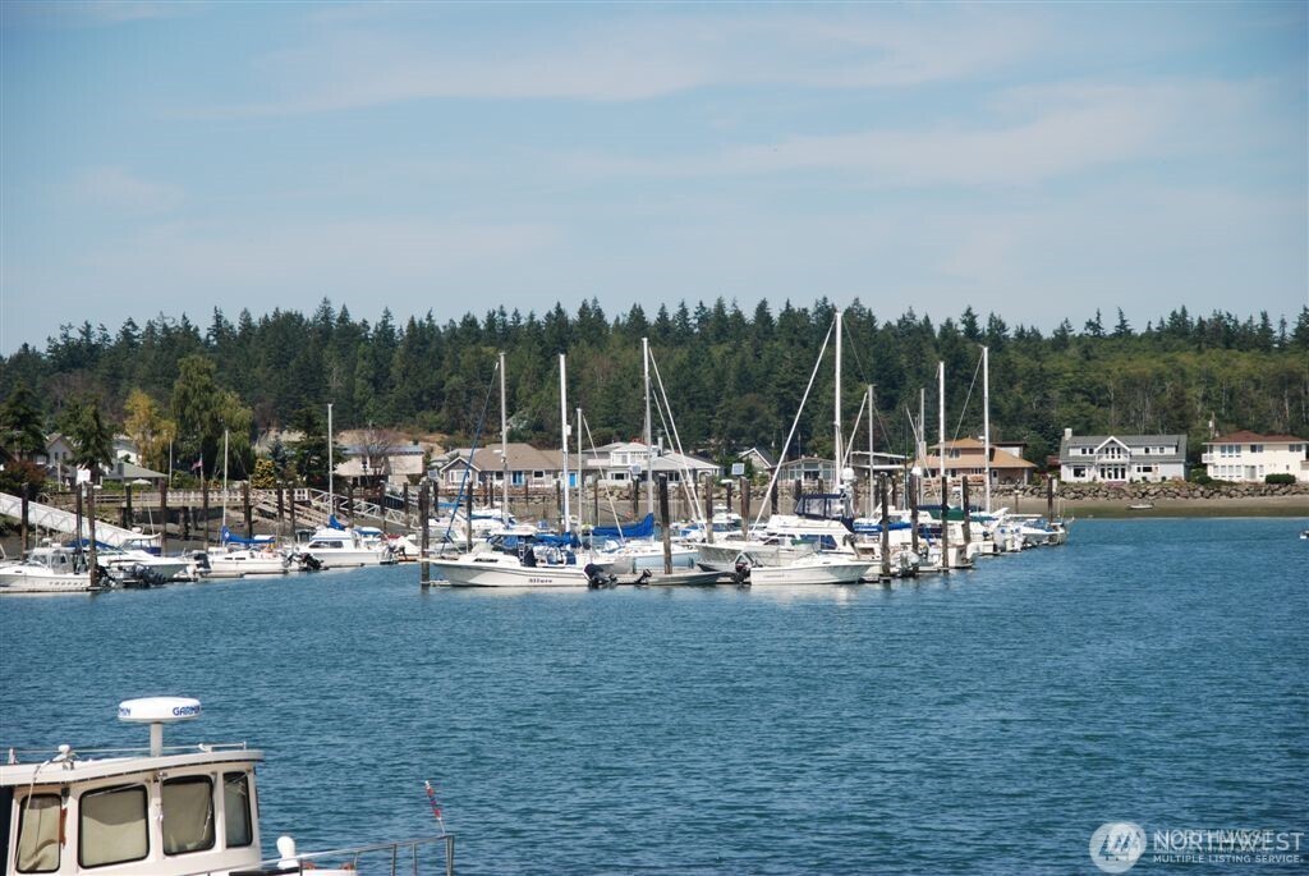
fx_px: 4258
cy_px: 438
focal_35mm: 117
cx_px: 654
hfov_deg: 17.5
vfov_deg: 11.7
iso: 100
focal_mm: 78
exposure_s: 1/500
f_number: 5.6
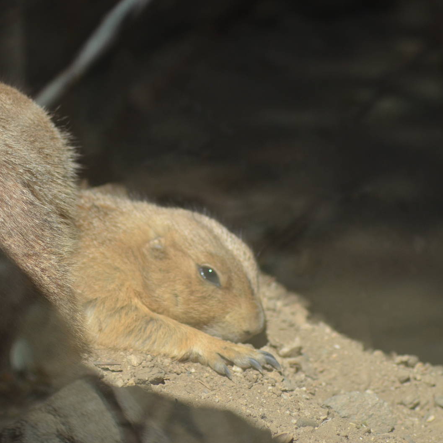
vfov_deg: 5.9
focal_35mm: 299
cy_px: 222
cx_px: 161
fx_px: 4324
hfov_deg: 5.9
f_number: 5.6
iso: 400
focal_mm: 155
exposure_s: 1/2000
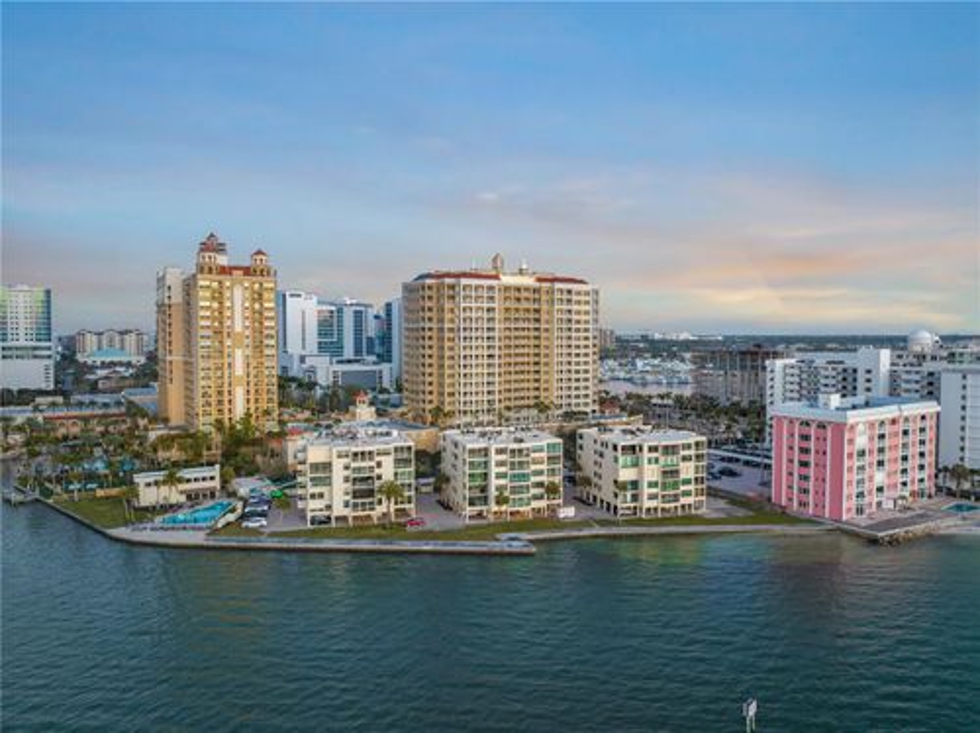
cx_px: 490
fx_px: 679
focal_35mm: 24
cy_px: 366
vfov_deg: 56.7
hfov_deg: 71.6
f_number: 2.8
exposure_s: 1/15
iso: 100
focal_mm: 12.29
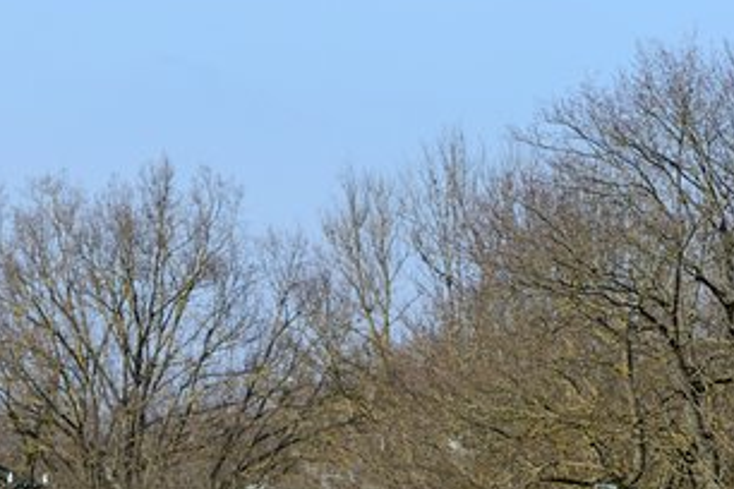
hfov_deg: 4.4
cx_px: 456
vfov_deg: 2.9
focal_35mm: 470
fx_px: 9582
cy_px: 741
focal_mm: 120
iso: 250
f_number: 5.6
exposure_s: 1/1600
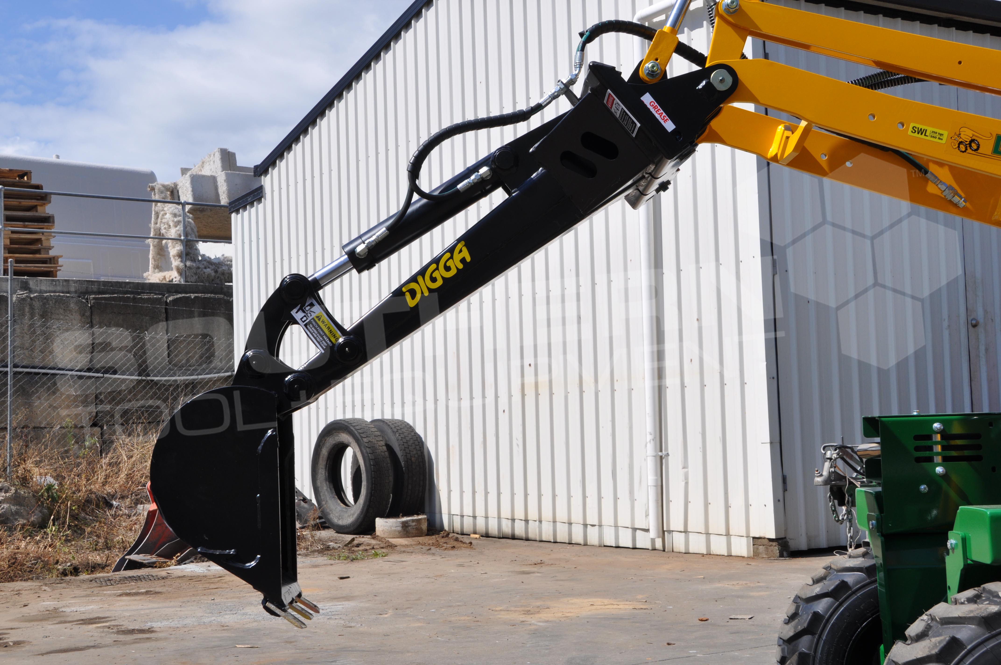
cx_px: 500
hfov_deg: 41.2
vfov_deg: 28.0
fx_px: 1333
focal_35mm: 48
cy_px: 332
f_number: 14
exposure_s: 1/200
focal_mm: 32
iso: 200
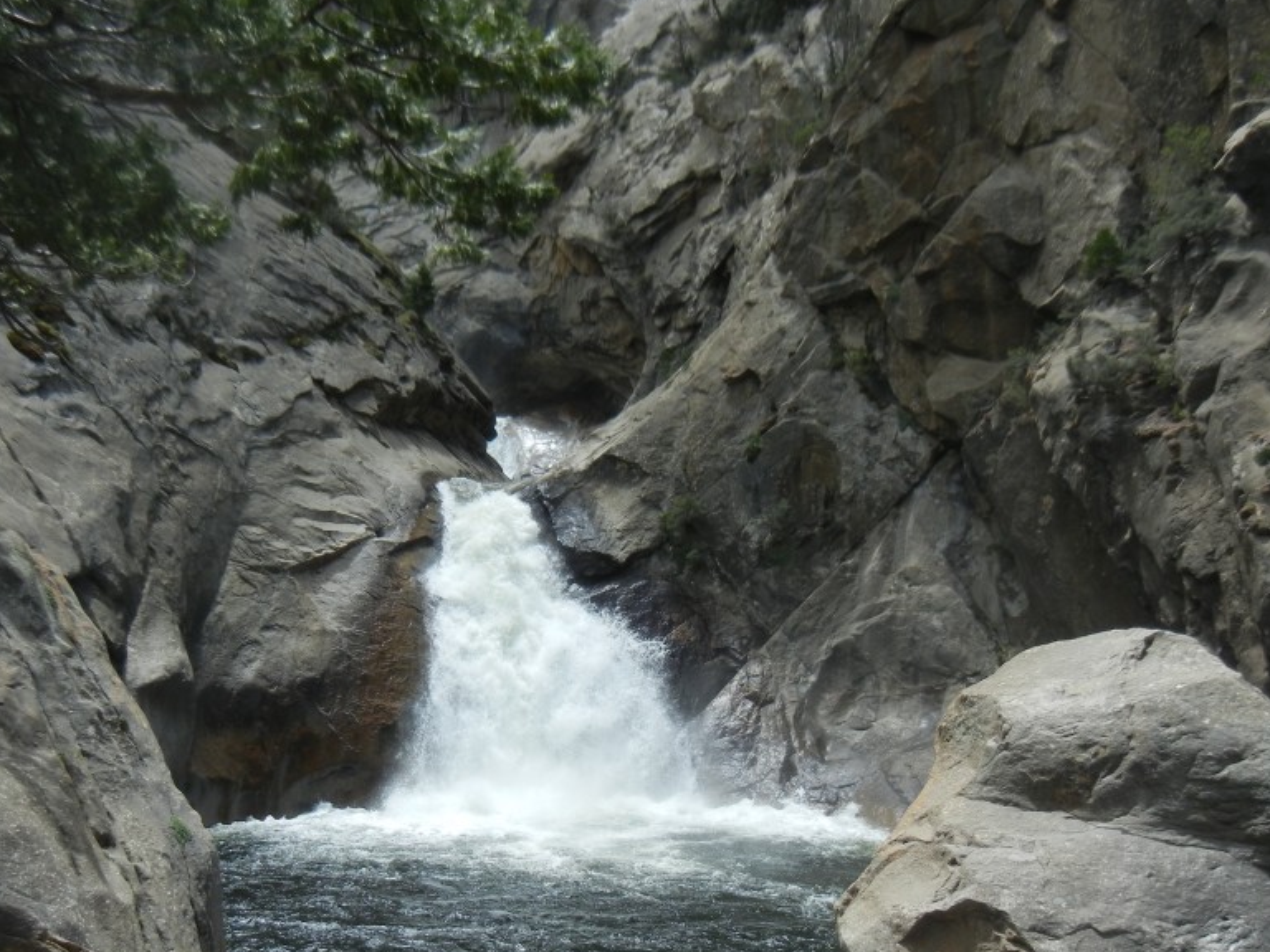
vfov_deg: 35.8
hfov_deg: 46.6
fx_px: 1468
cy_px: 597
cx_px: 523
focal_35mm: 40
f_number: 7
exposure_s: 1/308
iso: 160
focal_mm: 5.4
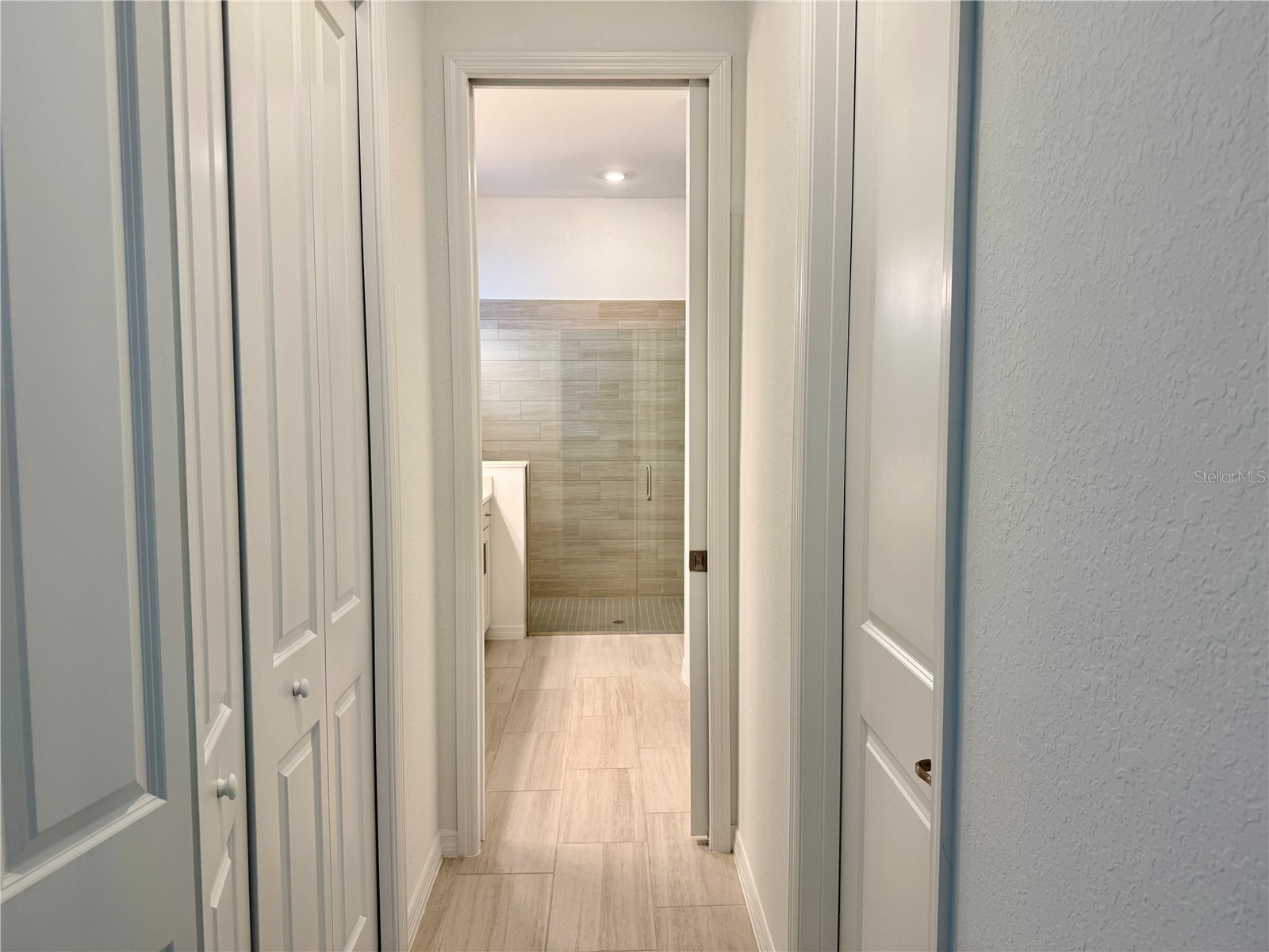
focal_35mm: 24
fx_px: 880
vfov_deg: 56.8
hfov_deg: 71.6
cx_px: 634
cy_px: 476
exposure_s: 1/120
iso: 100
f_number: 1.78
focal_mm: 6.76
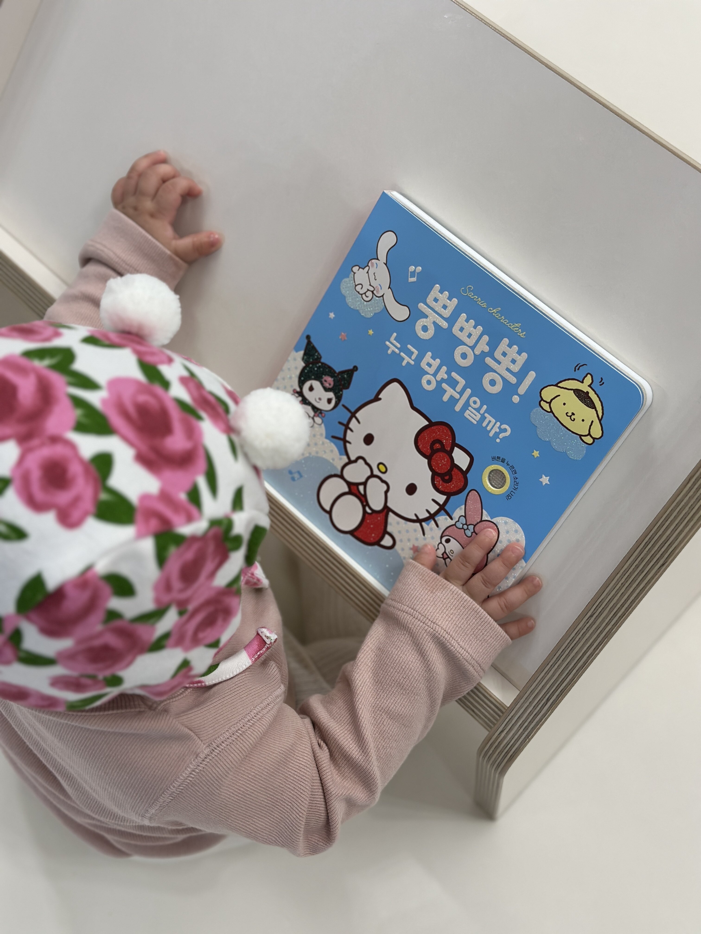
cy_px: 467
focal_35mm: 48
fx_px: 1296
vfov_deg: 39.7
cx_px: 350
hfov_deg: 30.3
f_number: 1.78
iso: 160
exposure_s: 1/120
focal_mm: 6.86
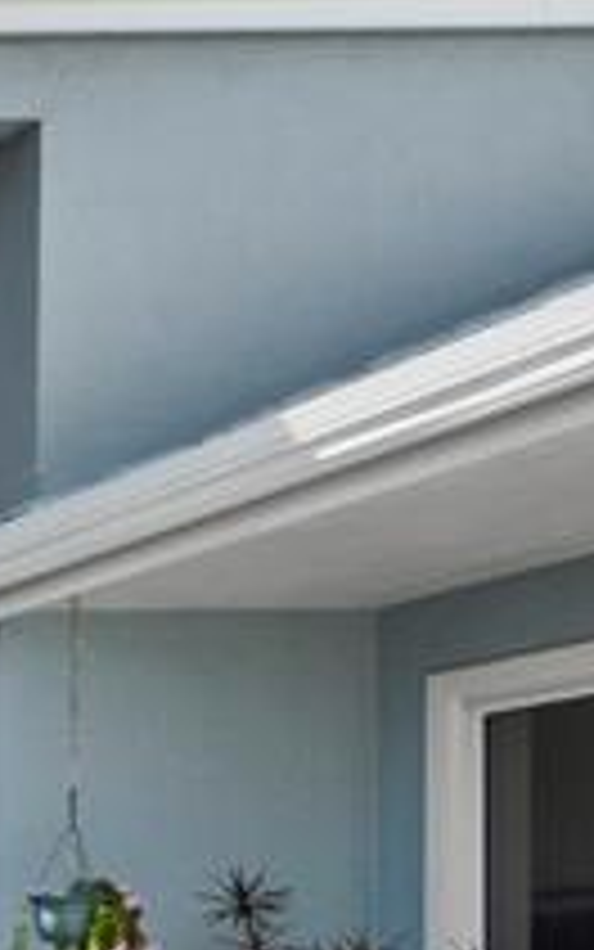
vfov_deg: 26.9
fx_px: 1864
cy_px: 964
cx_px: -1350
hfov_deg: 10.3
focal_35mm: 72
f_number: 11
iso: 200
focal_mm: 7
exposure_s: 1/250
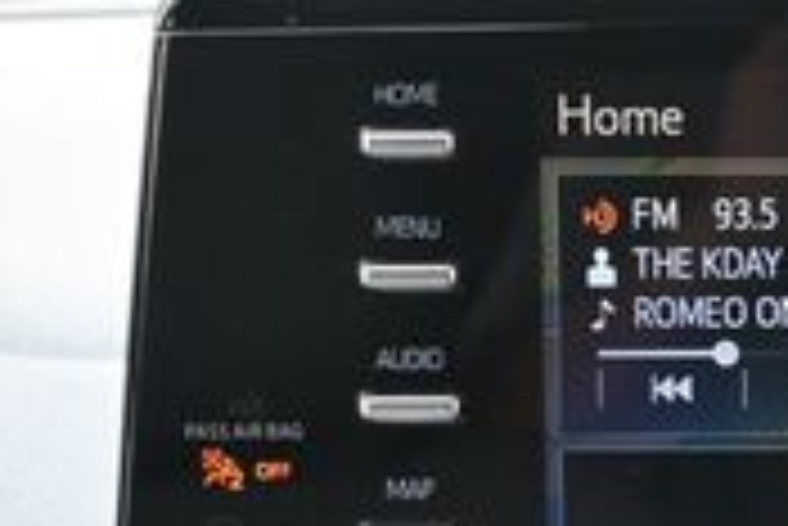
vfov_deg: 6.1
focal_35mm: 225
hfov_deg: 8.9
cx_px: 1144
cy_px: 665
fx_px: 4925
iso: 1250
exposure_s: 1/125
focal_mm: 41
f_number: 5.6
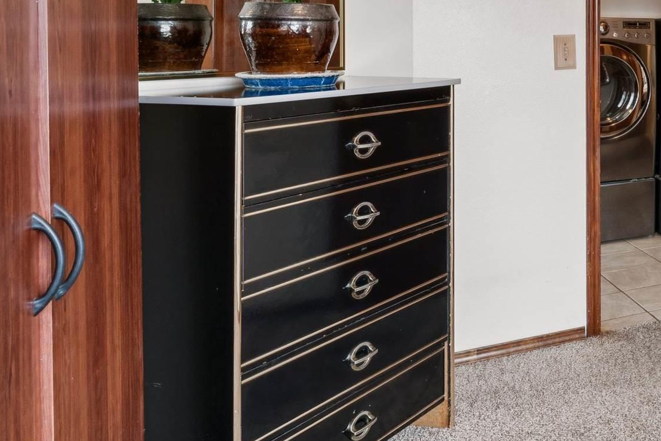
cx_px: 852
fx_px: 788
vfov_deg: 29.9
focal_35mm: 43
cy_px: 42
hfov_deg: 33.6
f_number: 13
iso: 400
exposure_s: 1/5
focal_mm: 15.7
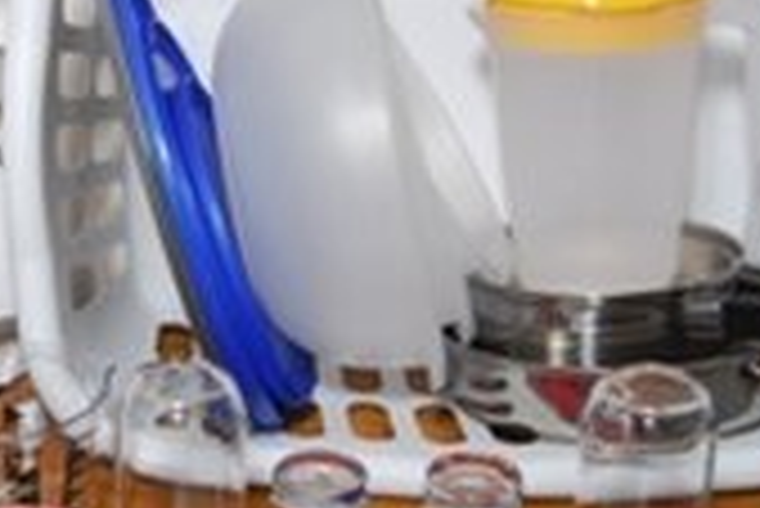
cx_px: 166
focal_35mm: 81
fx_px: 1711
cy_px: 317
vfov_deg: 16.9
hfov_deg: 24.7
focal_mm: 18
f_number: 22
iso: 100
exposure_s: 1/30
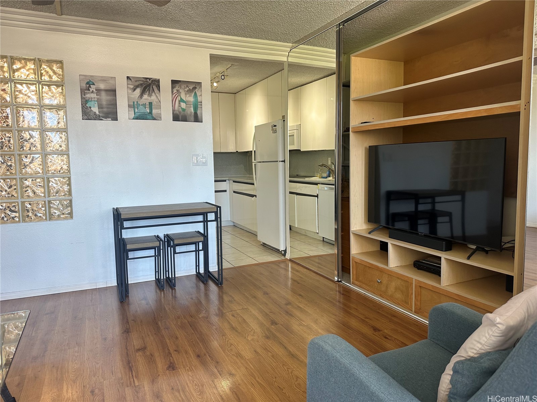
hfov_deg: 71.6
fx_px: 372
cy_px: 201
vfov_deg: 56.8
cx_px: 268
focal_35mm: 24
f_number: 1.78
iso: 125
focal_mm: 6.86
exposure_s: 1/120
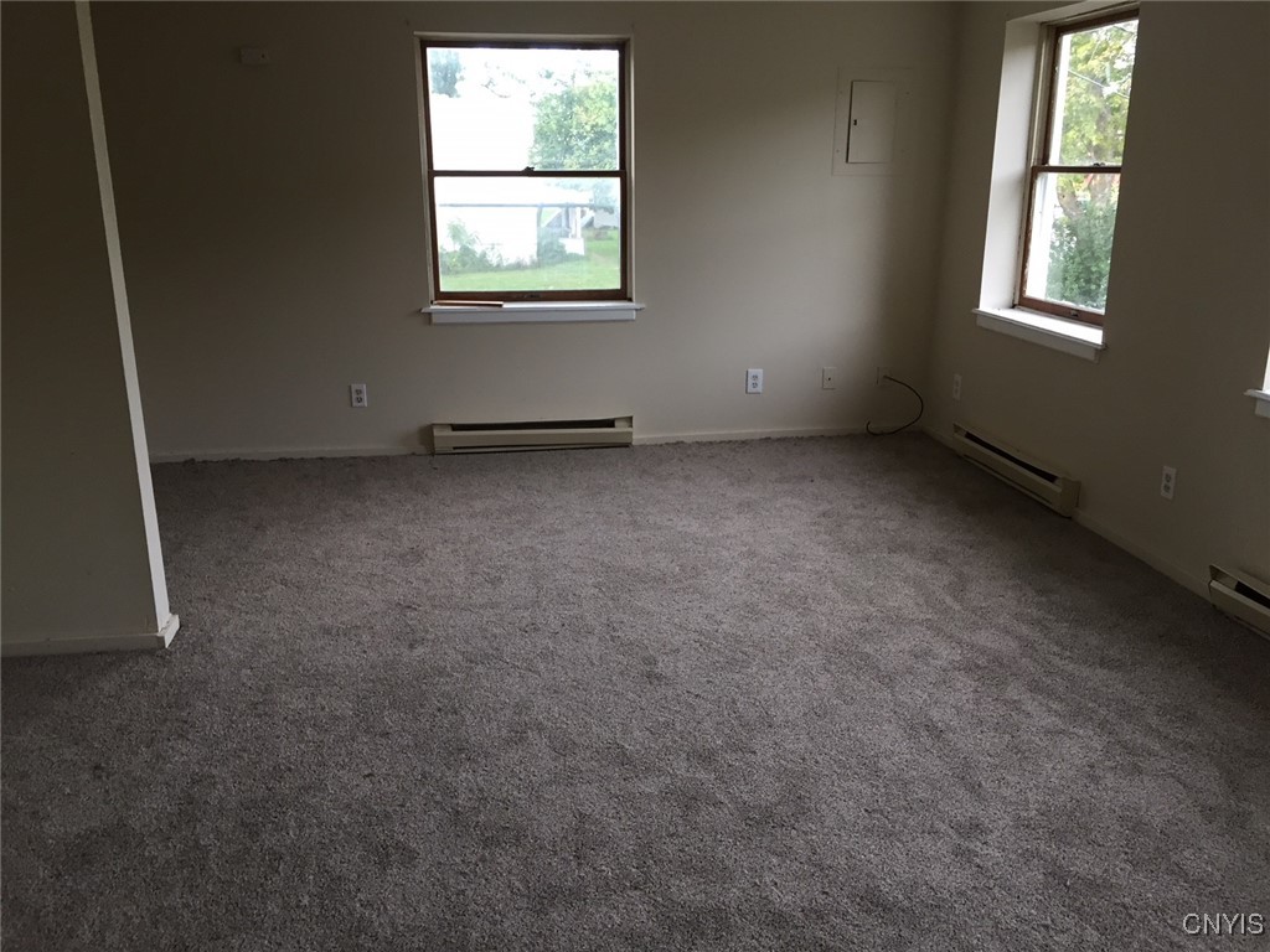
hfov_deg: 61.7
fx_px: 1064
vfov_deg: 48.2
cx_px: 635
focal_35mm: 29
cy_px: 476
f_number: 2.2
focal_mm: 4.15
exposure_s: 1/33
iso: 40
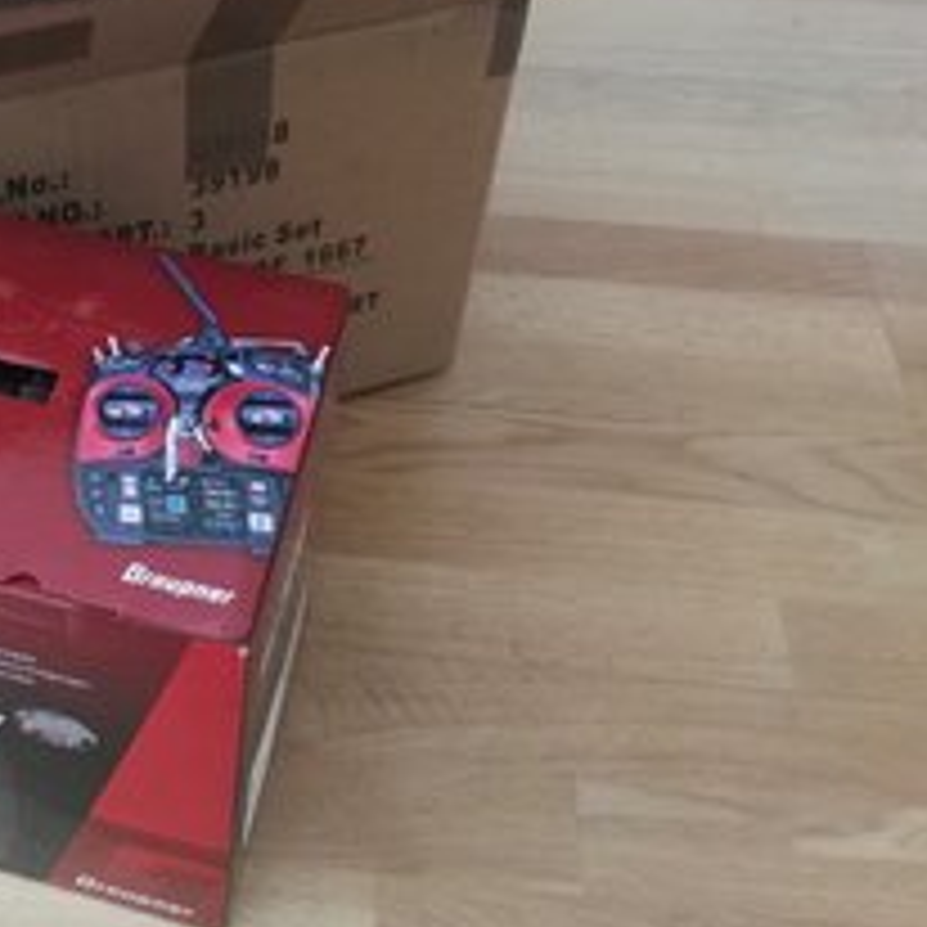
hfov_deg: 34.0
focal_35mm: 48
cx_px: 144
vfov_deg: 35.1
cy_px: 320
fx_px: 1454
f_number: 2
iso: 365
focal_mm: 2.96
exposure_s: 1/33
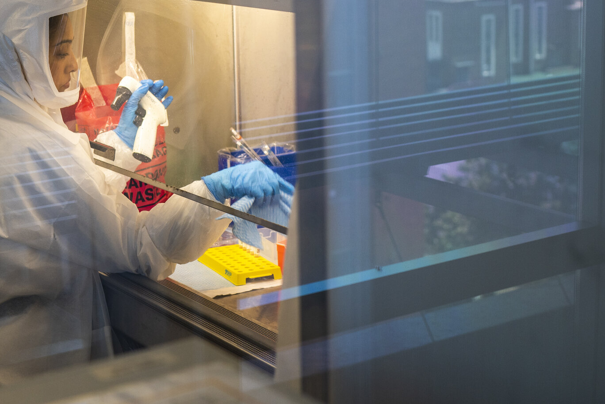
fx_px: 1278
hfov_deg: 26.5
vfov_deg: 17.9
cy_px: 112
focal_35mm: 76
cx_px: 219
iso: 320
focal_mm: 35
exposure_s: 1/200
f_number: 3.2
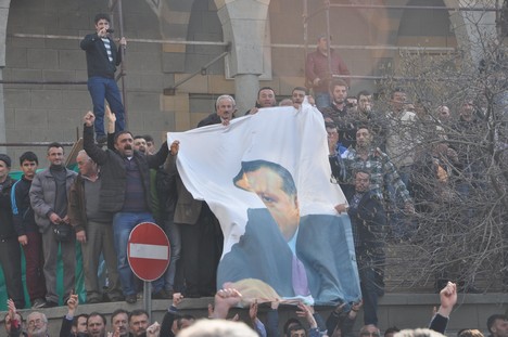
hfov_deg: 16.1
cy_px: 168
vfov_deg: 10.7
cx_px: 254
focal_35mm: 128
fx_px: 1797
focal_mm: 85
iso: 200
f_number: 7.1
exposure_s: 1/200
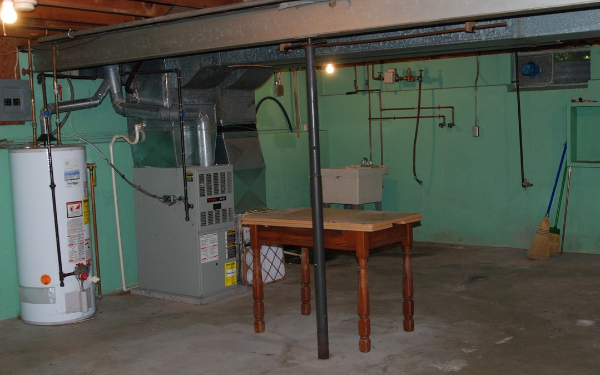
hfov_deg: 46.2
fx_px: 703
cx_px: 299
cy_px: 194
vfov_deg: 29.8
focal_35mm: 43
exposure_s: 1/60
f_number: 4
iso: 400
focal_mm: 28
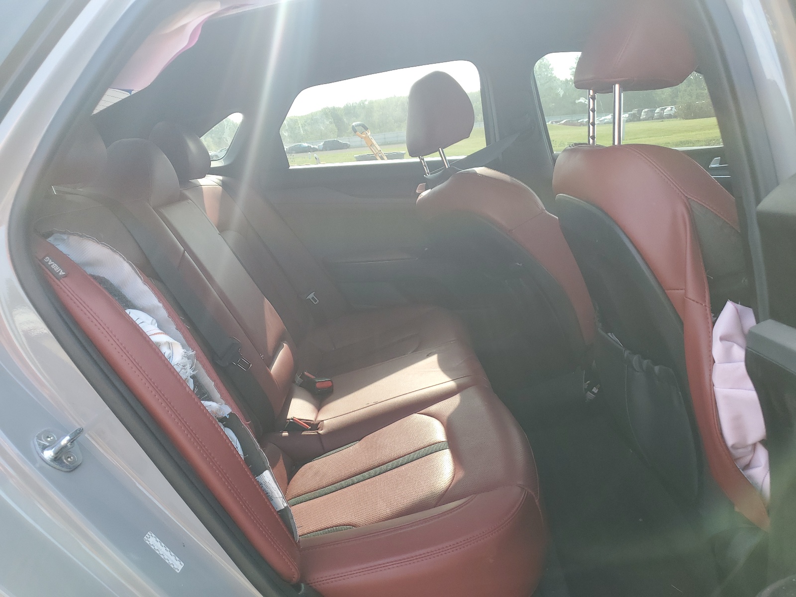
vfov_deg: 53.1
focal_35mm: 26
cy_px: 298
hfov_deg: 67.3
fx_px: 598
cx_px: 398
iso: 50
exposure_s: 1/256
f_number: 1.5
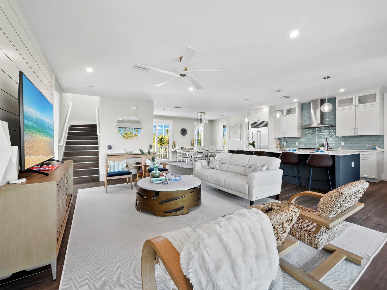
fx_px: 157
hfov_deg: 102.1
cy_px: 145
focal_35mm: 14
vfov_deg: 85.7
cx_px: 194
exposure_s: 1/2.5
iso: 400
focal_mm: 7
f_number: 11
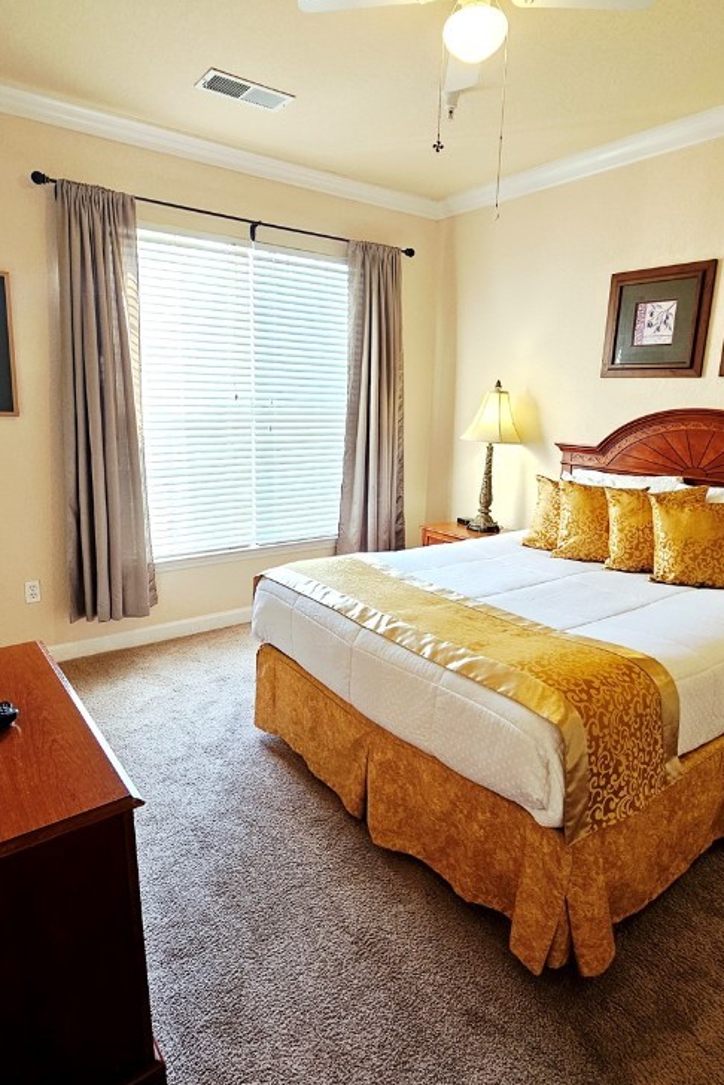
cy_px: 540
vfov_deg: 86.9
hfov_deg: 64.6
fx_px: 573
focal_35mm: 19
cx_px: 358
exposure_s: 1/60
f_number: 2.2
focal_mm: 2.2
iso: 160
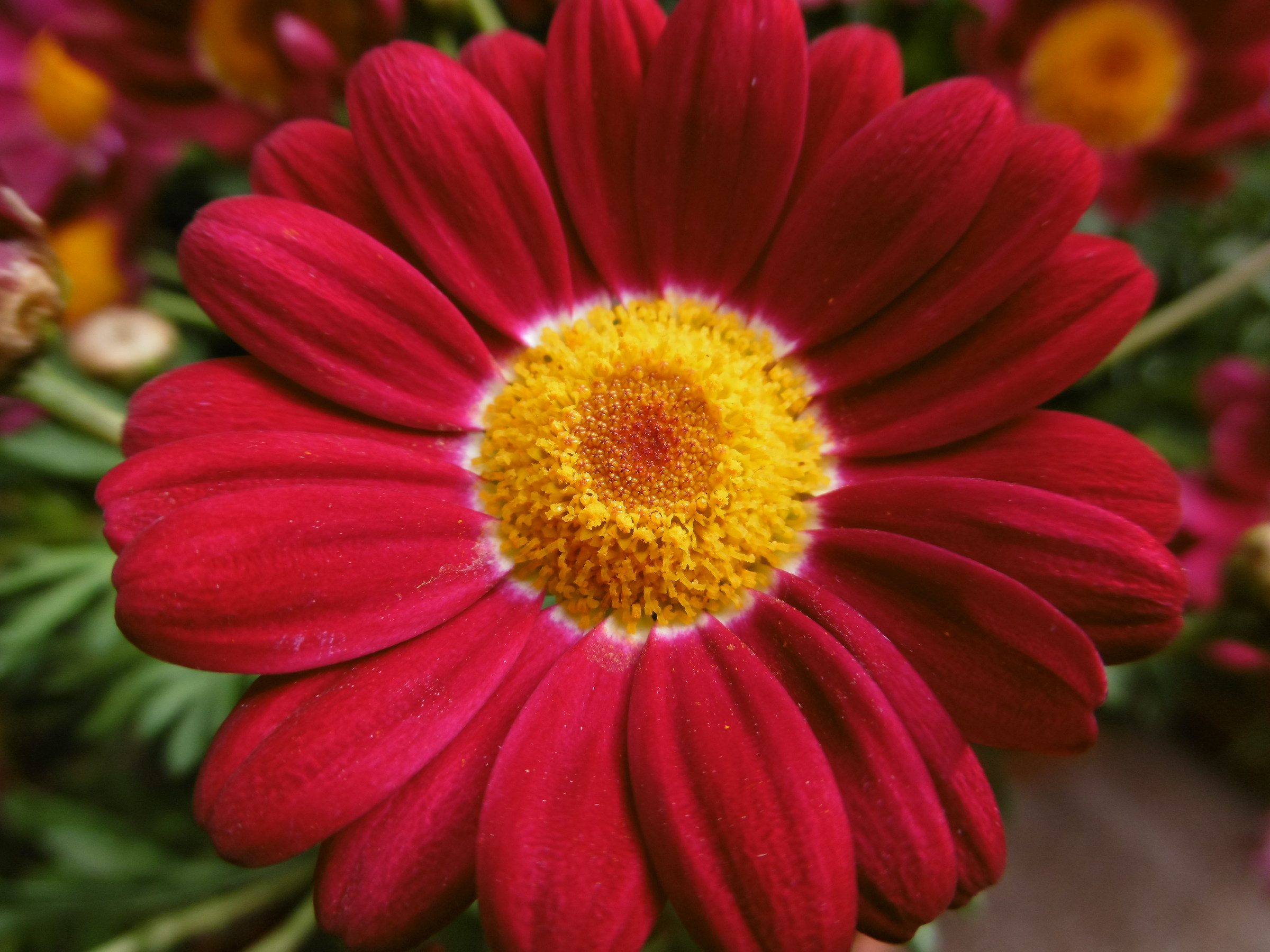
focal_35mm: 24
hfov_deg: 71.6
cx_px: 635
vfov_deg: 56.8
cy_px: 476
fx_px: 881
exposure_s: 1/320
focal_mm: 4.3
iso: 100
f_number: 3.1
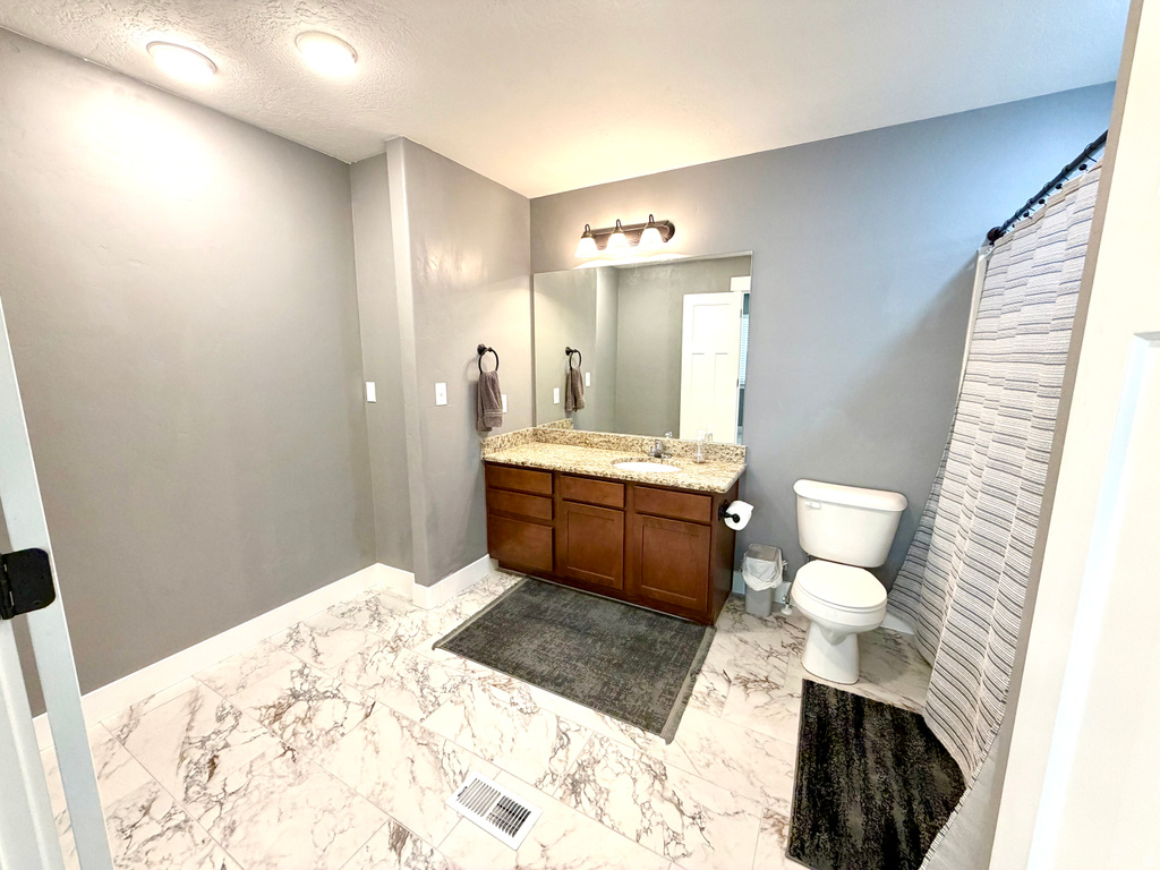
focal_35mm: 14
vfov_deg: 85.7
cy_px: 435
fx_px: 469
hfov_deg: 102.1
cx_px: 580
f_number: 2.2
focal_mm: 2.22
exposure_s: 1/120
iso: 250
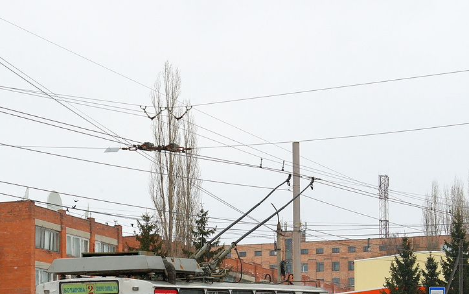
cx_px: 155
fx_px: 1662
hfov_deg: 16.0
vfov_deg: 10.1
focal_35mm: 130
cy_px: 248
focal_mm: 50
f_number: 7.1
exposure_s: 1/1000
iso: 250
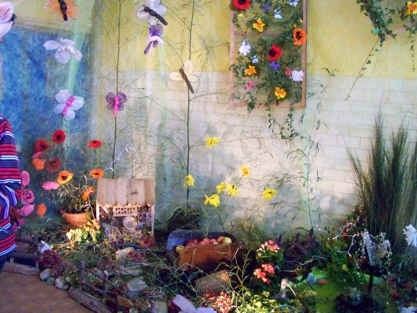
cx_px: 206
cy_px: 158
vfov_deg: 41.8
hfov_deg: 54.0
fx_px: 409
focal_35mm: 34
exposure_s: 1/250
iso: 1600
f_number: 2.8
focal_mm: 5.85
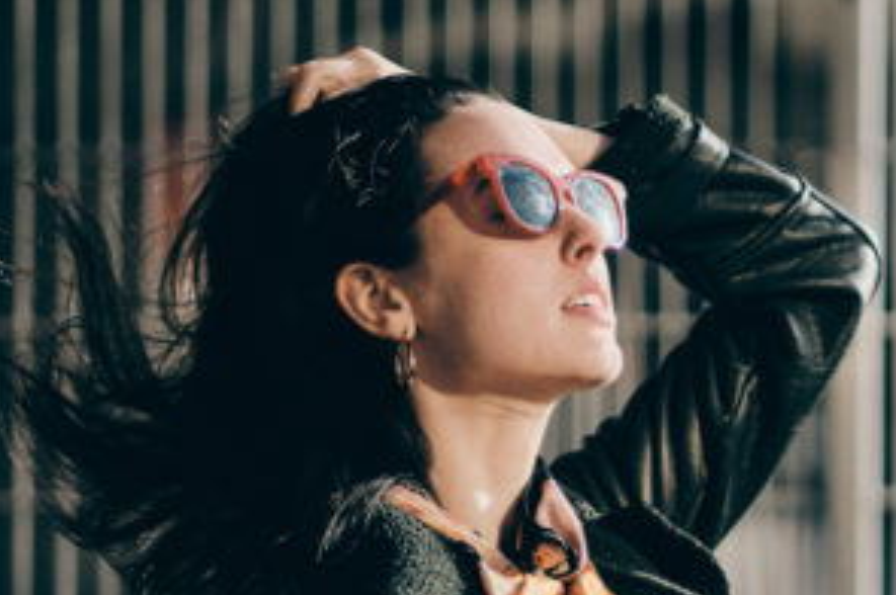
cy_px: 428
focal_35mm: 171
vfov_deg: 8.0
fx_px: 4251
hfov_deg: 12.0
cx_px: 656
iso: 640
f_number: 1.2
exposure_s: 1/32000
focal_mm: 56
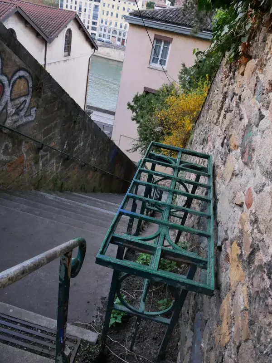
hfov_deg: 49.7
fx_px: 293
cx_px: 136
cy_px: 182
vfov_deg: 63.4
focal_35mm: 28
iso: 800
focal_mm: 14
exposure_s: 1/125
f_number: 6.3
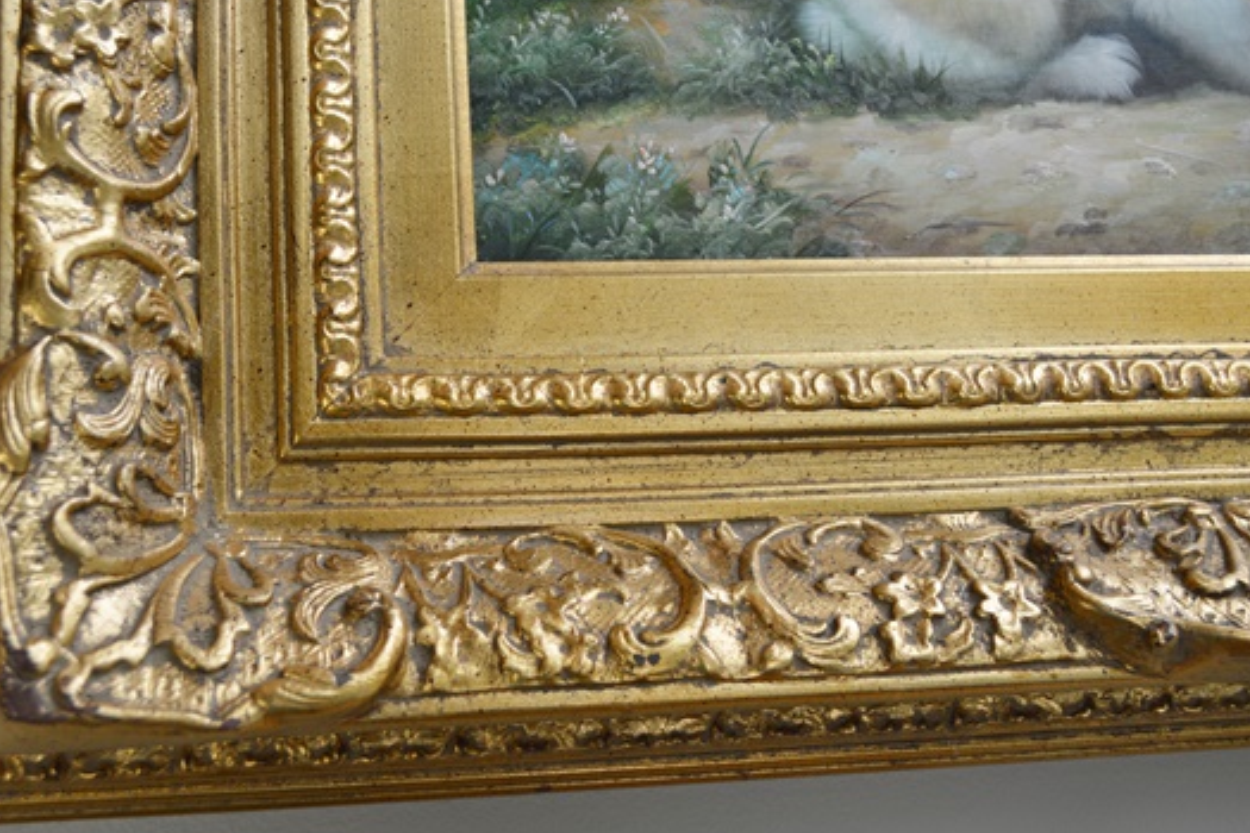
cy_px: 440
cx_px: 564
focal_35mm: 48
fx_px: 1667
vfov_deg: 28.1
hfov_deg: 41.1
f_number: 5.6
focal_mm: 28
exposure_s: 1/125
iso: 400
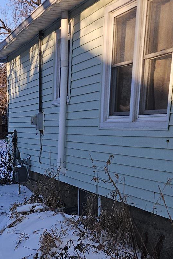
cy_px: 233
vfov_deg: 28.1
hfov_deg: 18.2
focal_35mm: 69
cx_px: -64
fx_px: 497
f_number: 1.8
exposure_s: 1/611
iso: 25
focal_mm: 5.4
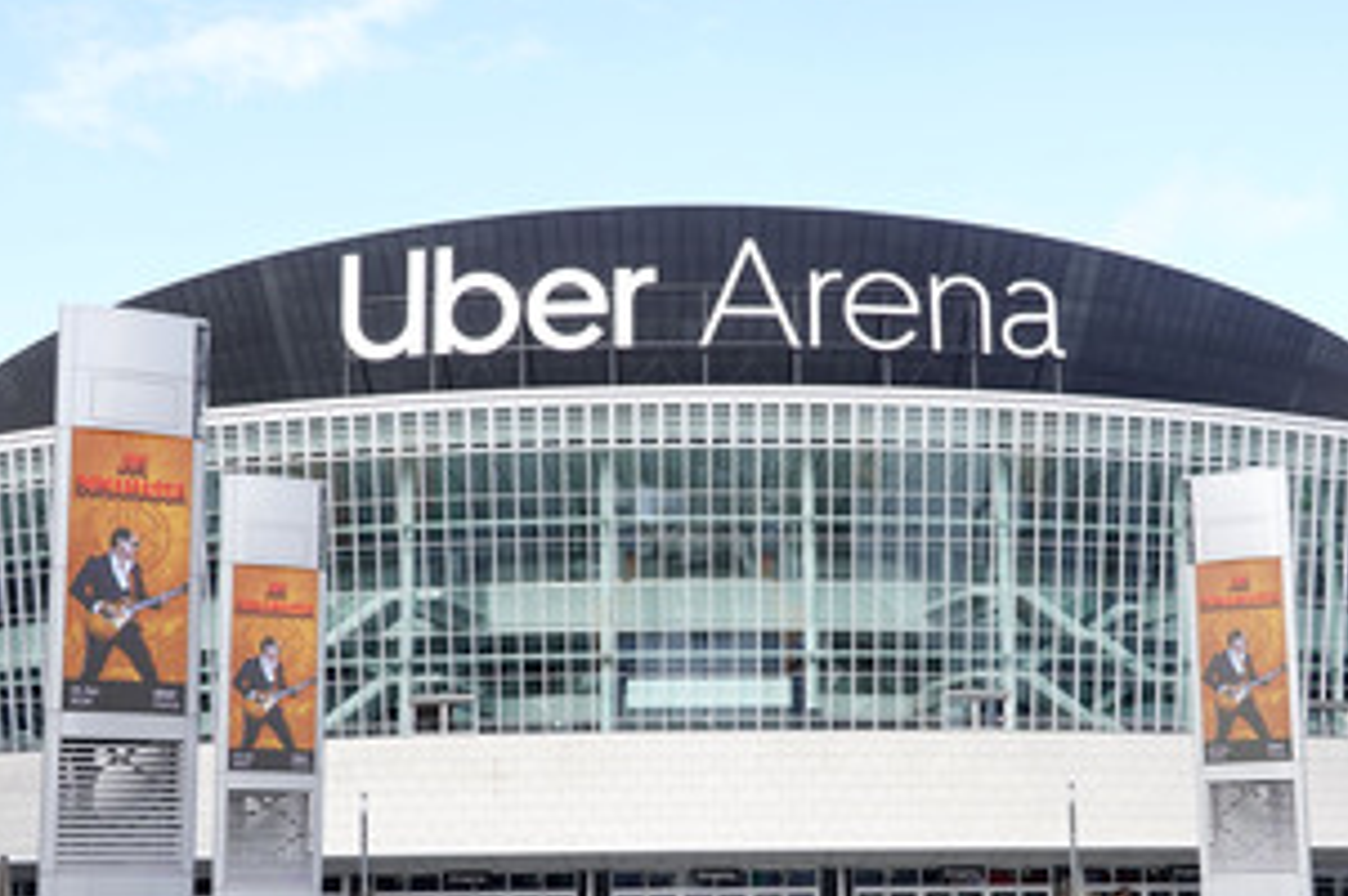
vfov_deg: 24.9
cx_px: 714
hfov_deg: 36.9
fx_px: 2020
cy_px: 605
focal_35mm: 54
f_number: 5
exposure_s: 1/200
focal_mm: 13.29
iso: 125
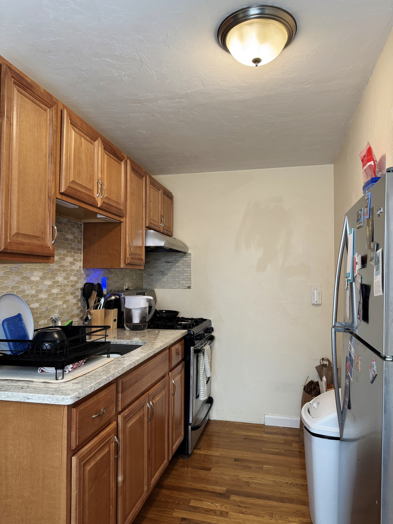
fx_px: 363
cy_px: 262
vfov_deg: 71.6
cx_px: 196
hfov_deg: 56.8
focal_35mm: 24
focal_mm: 6.76
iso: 200
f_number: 1.78
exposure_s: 1/60
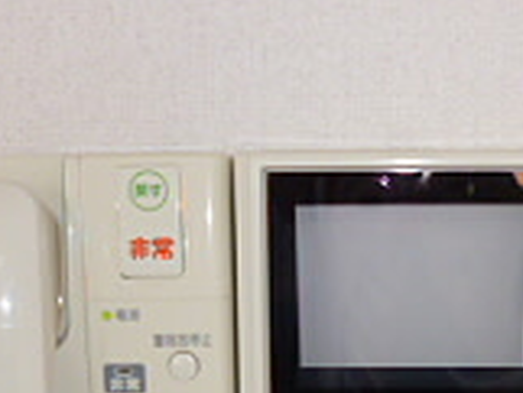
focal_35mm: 64
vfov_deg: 21.7
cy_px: 437
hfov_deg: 30.1
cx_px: 341
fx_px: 968
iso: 100
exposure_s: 1/60
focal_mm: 4.3
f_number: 2.5
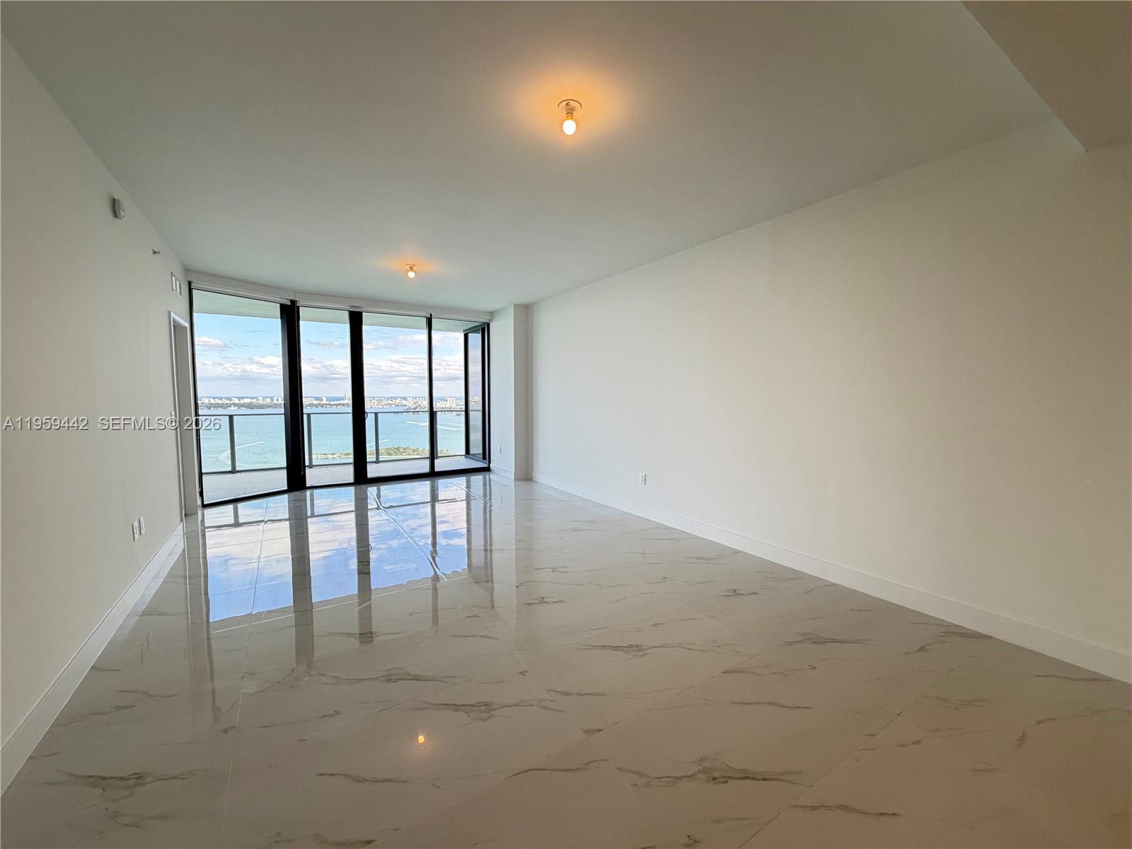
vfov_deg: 85.7
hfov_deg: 102.1
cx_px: 566
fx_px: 458
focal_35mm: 14
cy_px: 424
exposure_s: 1/120
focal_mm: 2.22
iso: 125
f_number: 2.2
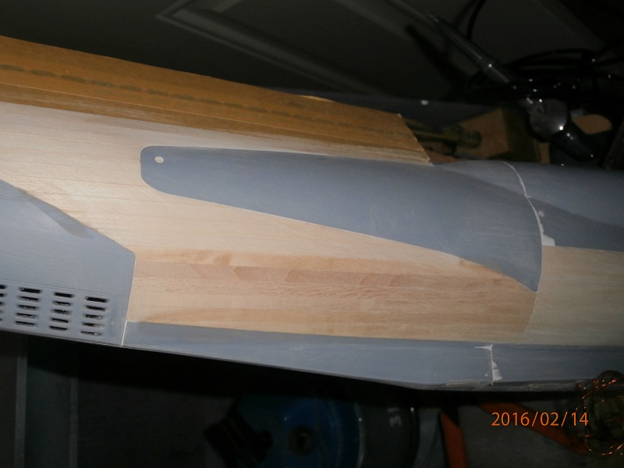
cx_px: 312
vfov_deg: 37.7
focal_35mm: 38
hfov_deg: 49.0
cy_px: 234
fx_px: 685
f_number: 3.9
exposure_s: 1/40
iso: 200
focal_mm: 6.67
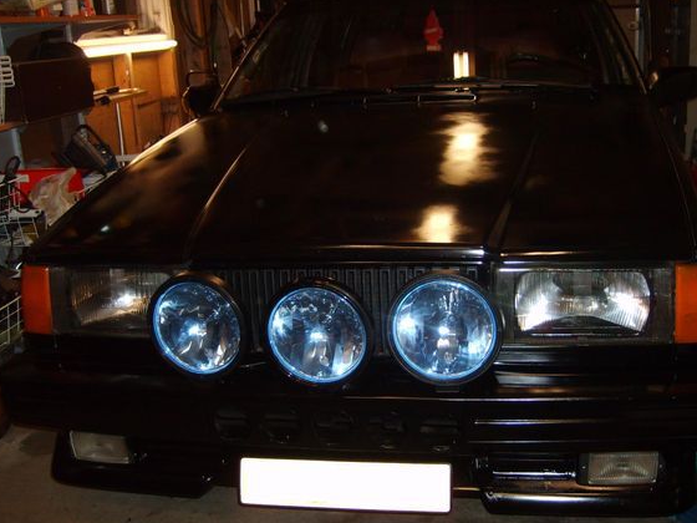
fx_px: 805
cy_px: 274
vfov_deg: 36.0
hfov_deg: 46.7
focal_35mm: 40
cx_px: 380
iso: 100
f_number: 2.8
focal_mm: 5.8
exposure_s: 1/45
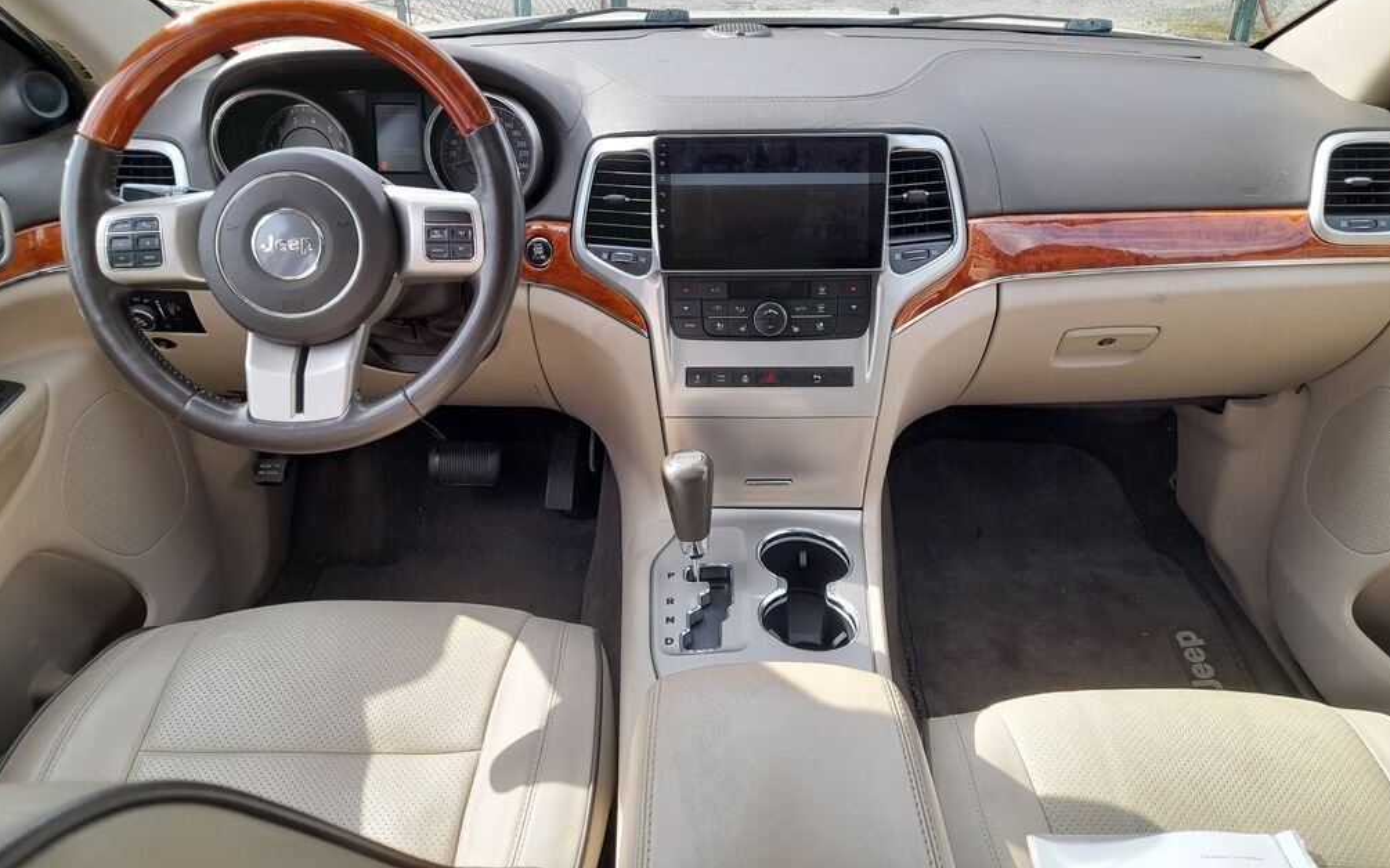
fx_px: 1023
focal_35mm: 27
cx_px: 703
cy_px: 339
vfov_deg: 45.7
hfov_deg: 68.4
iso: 25
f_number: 2
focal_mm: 4.6
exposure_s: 1/100
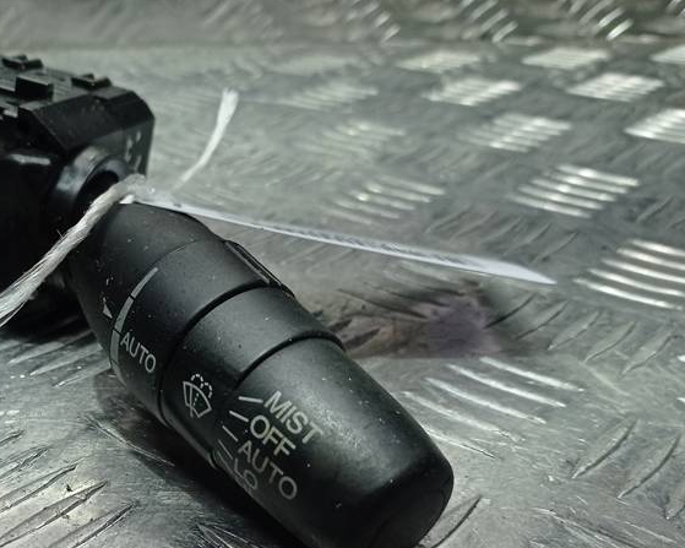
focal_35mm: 50
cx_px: 165
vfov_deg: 29.8
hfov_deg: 36.4
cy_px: 408
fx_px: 1013
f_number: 1.79
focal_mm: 4.7
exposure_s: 1/304
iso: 103
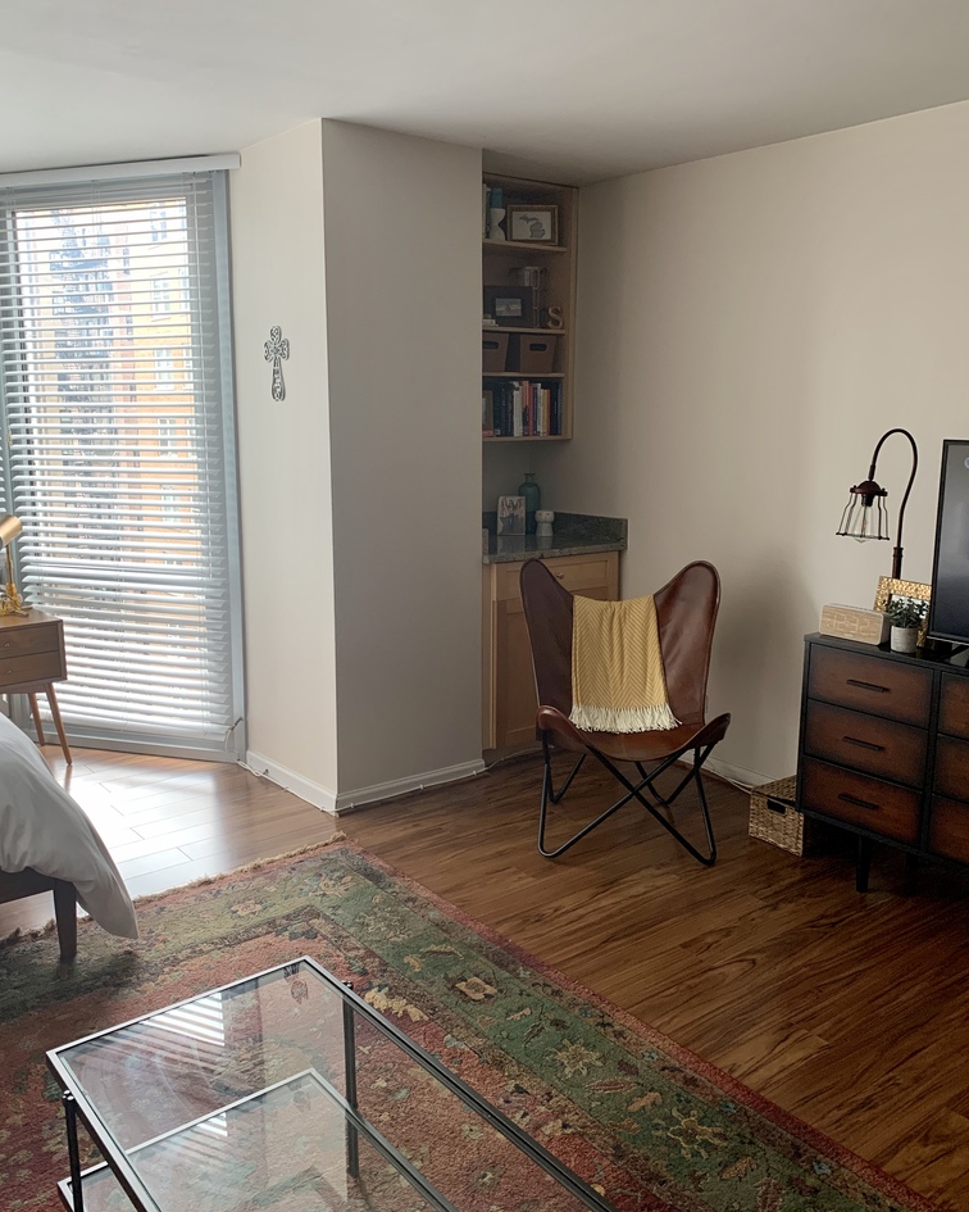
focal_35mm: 29
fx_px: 1040
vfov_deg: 60.4
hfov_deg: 50.0
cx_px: 464
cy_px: 580
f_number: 1.8
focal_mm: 4.25
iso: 100
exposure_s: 1/90
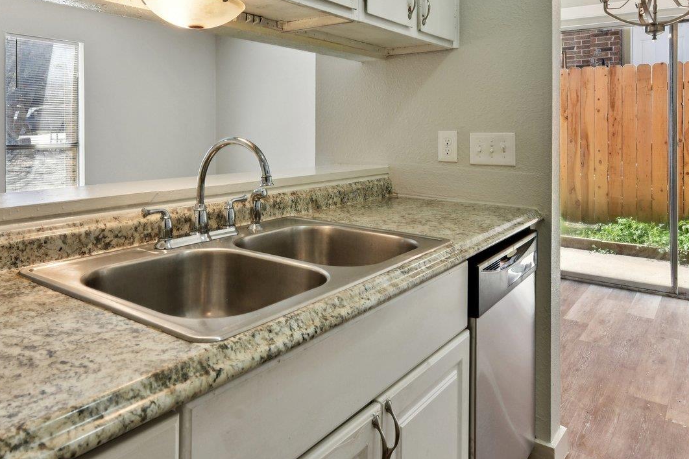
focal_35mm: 27
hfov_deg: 67.1
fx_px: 517
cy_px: 139
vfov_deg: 46.9
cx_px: 303
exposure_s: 1/30
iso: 100
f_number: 8
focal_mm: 14
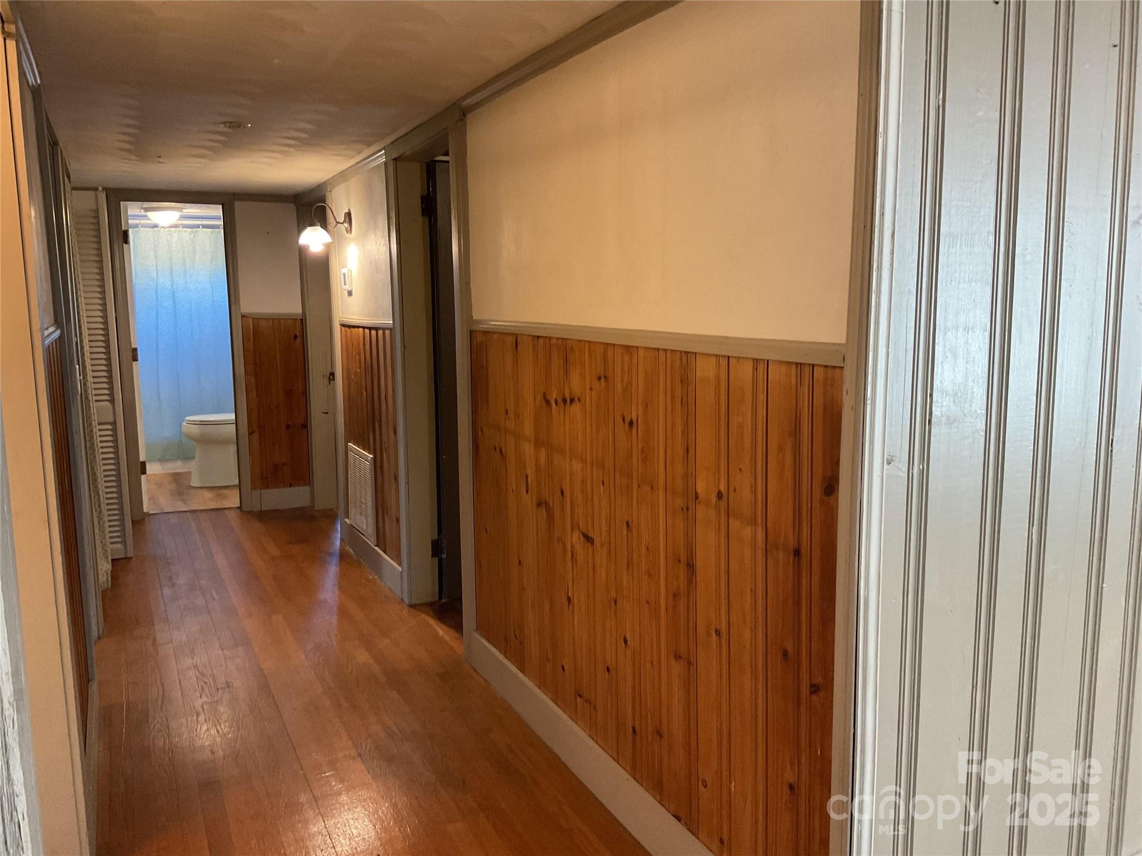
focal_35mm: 29
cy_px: 428
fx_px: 957
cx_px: 571
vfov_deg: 48.2
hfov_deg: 61.7
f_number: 1.8
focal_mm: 3
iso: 250
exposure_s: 1/60
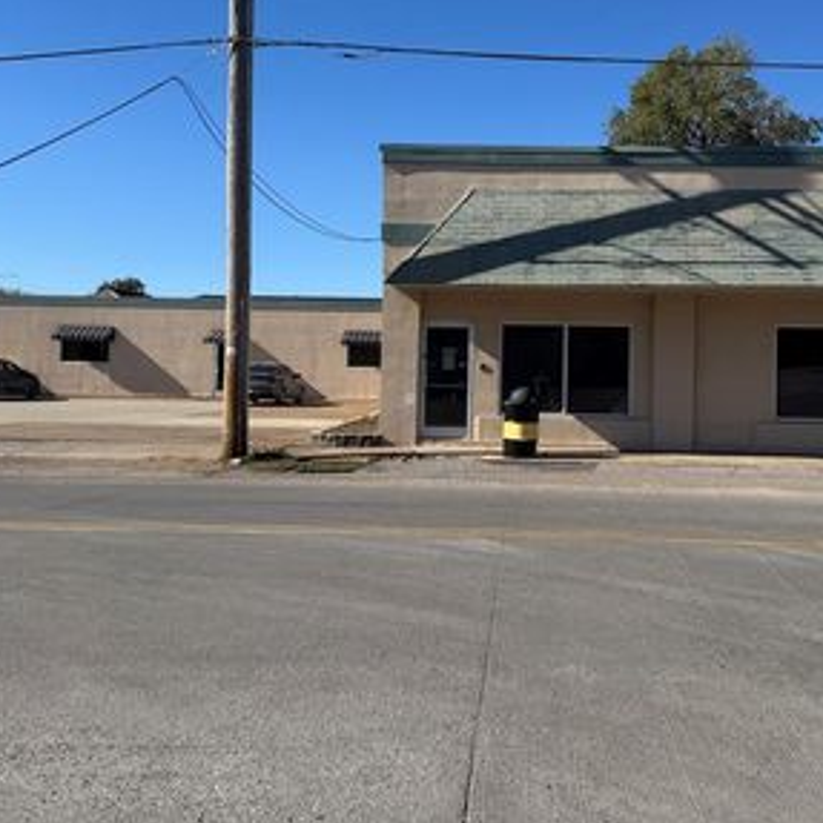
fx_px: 995
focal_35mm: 37
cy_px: 334
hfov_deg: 44.6
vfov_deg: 44.7
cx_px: 510
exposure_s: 1/4950
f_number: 1.78
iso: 80
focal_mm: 6.76
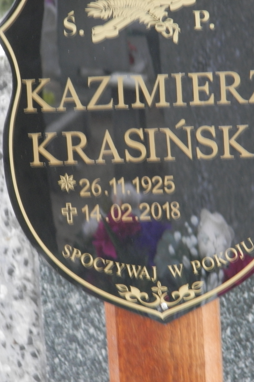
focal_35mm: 250
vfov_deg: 8.2
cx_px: 131
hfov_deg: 5.5
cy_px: 191
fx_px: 2646
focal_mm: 32.1
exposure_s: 1/3
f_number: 5.1
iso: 200
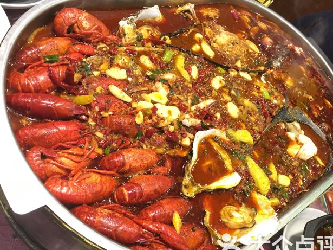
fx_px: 317
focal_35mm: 33
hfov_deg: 55.4
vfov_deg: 42.9
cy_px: 132
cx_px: 163
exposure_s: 1/25
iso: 200
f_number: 2.2
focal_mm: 4.15
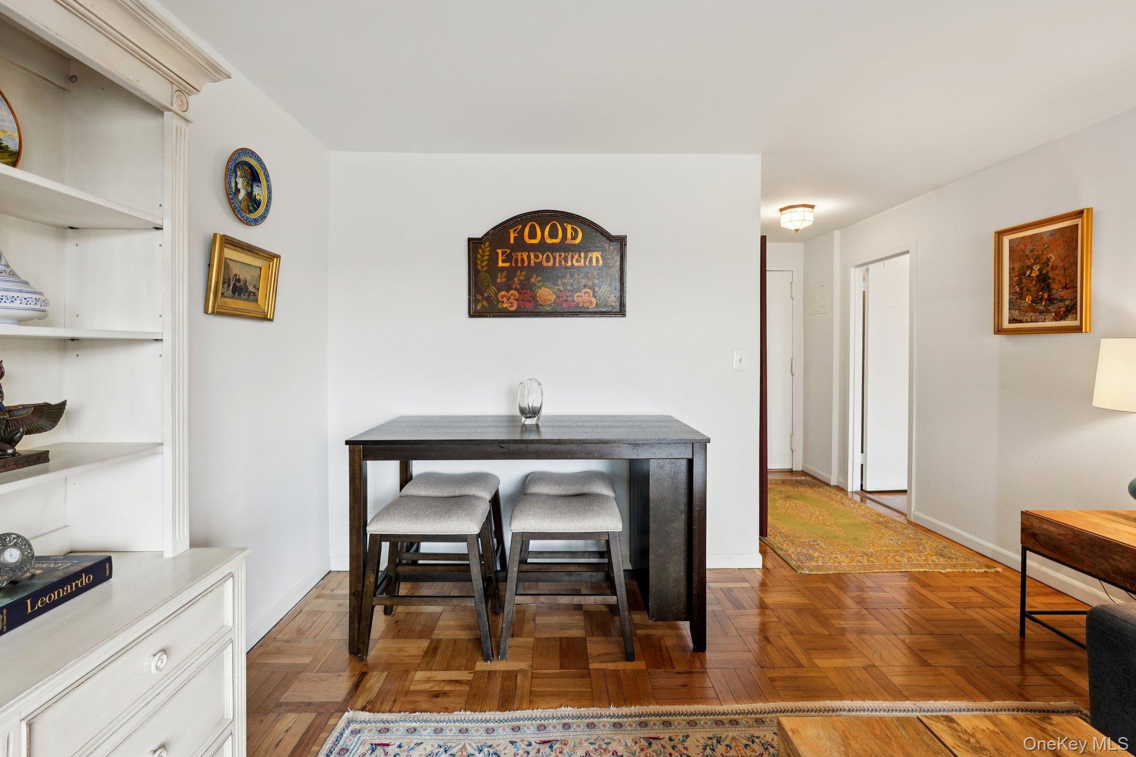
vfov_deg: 73.7
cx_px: 568
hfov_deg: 96.7
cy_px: 378
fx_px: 505
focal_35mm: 16
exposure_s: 1/8
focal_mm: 16
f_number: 9
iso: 400
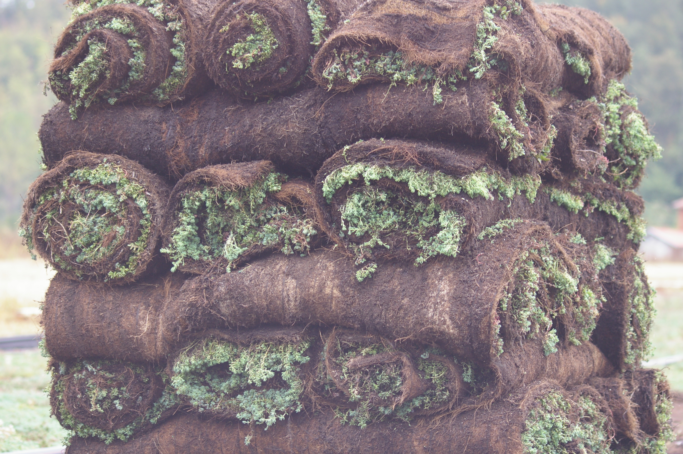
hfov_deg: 19.5
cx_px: 342
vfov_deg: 13.0
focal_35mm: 105
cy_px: 227
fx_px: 1990
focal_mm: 70
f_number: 4
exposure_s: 1/60
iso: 400
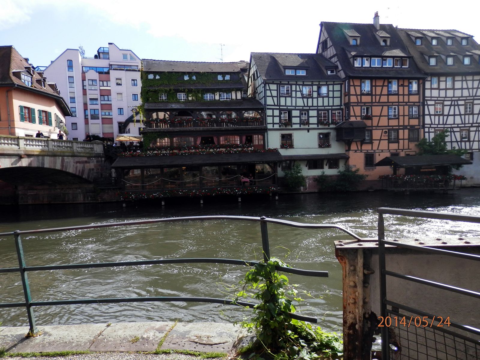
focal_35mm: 25
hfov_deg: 69.4
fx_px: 347
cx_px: 240
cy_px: 180
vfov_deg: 54.9
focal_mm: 4.5
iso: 80
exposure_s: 1/500
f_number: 3
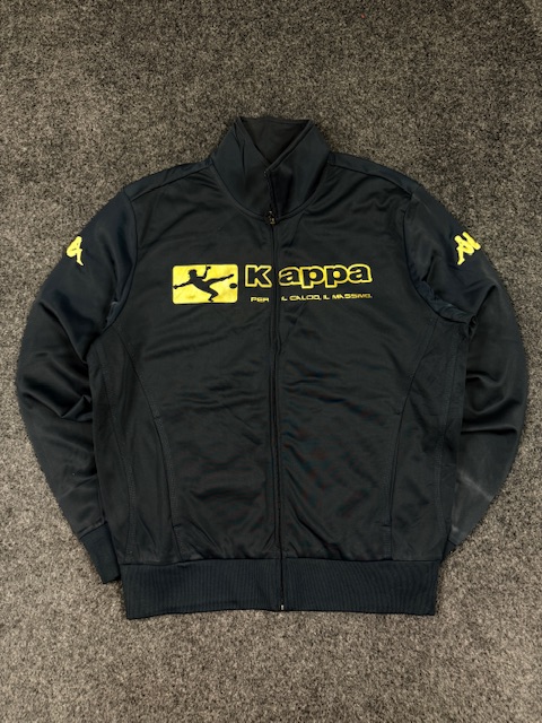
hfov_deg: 56.8
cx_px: 271
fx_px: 501
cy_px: 362
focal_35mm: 24
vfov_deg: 71.6
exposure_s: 1/50
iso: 160
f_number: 1.78
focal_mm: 6.76
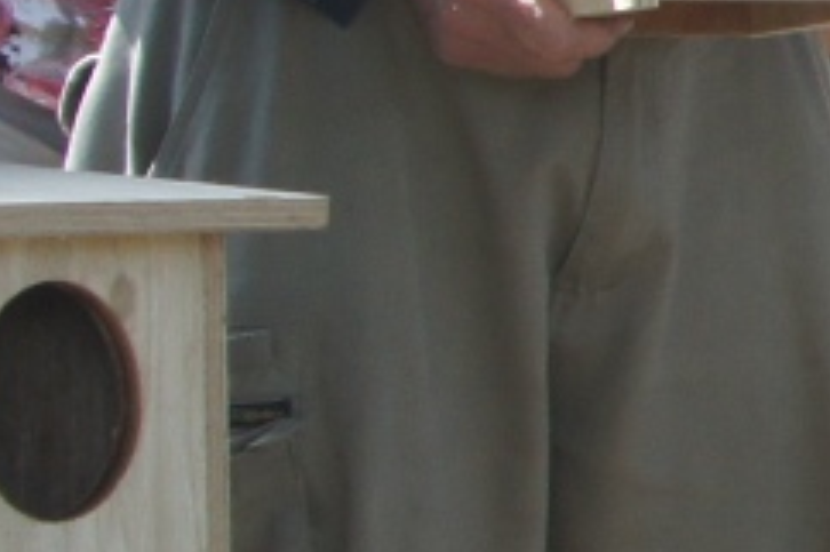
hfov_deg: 5.7
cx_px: 2675
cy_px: 99
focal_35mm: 330
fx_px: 7603
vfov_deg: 4.2
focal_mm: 28
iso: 200
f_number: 8
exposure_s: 1/80
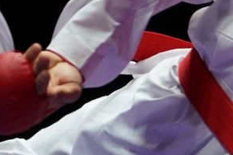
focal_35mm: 1220
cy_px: 98
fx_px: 7900
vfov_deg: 1.1
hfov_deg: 1.7
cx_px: 125
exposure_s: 1/1000
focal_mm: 200
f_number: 2.8
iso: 2000
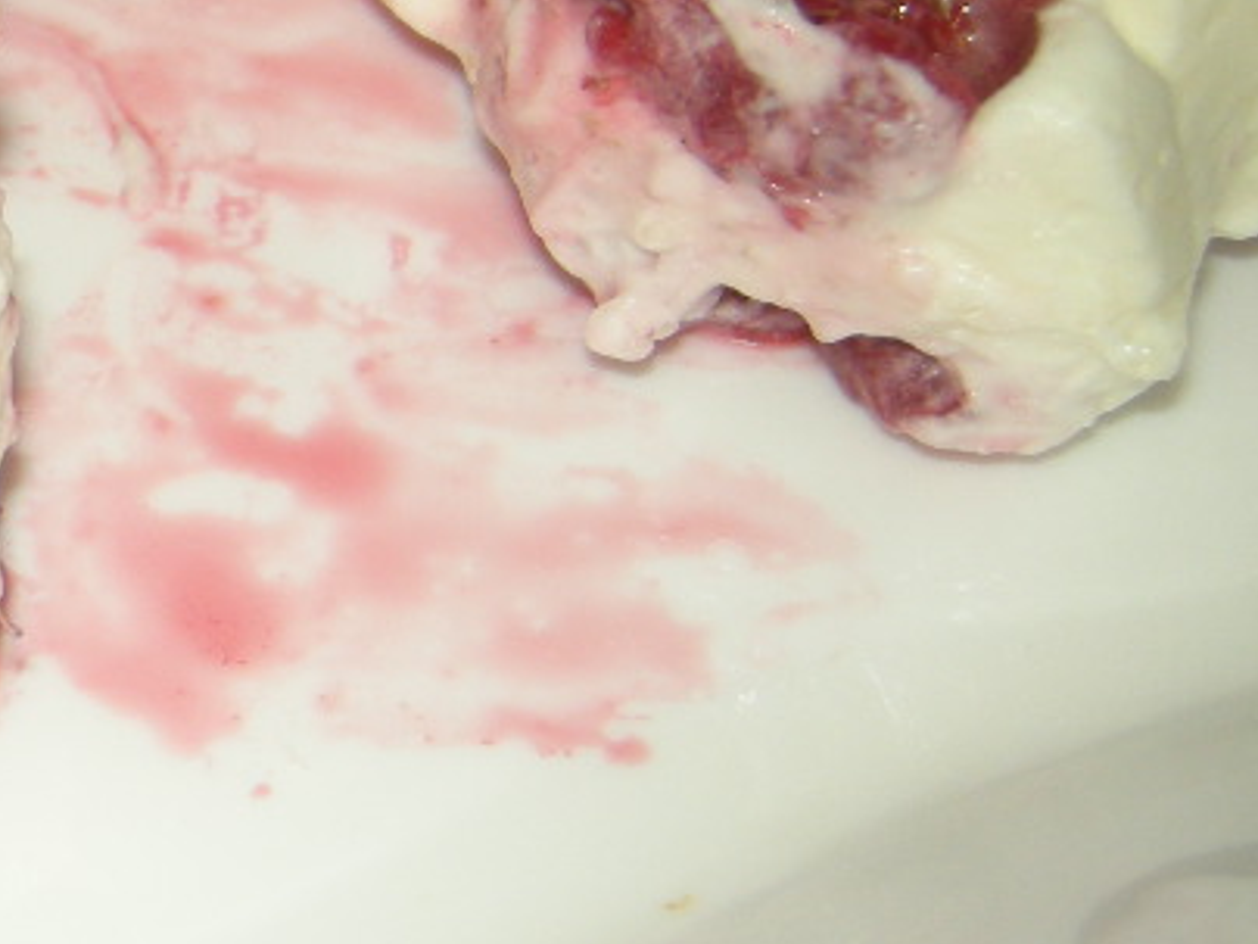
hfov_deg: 16.2
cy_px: 371
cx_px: -610
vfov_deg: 13.3
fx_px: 4034
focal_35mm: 111
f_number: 2.7
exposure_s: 1/60
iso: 64
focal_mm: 7.5
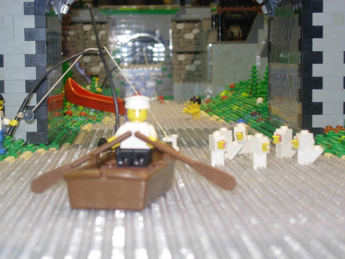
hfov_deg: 21.3
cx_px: 172
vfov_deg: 16.1
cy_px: 130
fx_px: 917
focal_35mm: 92
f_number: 4.3
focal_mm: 19.1
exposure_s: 1/4.7
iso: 79
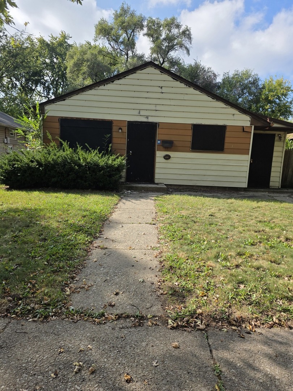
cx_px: 146
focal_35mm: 23
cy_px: 196
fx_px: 260
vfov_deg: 73.9
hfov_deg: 58.9
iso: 80
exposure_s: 1/4650
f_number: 1.7
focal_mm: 6.3
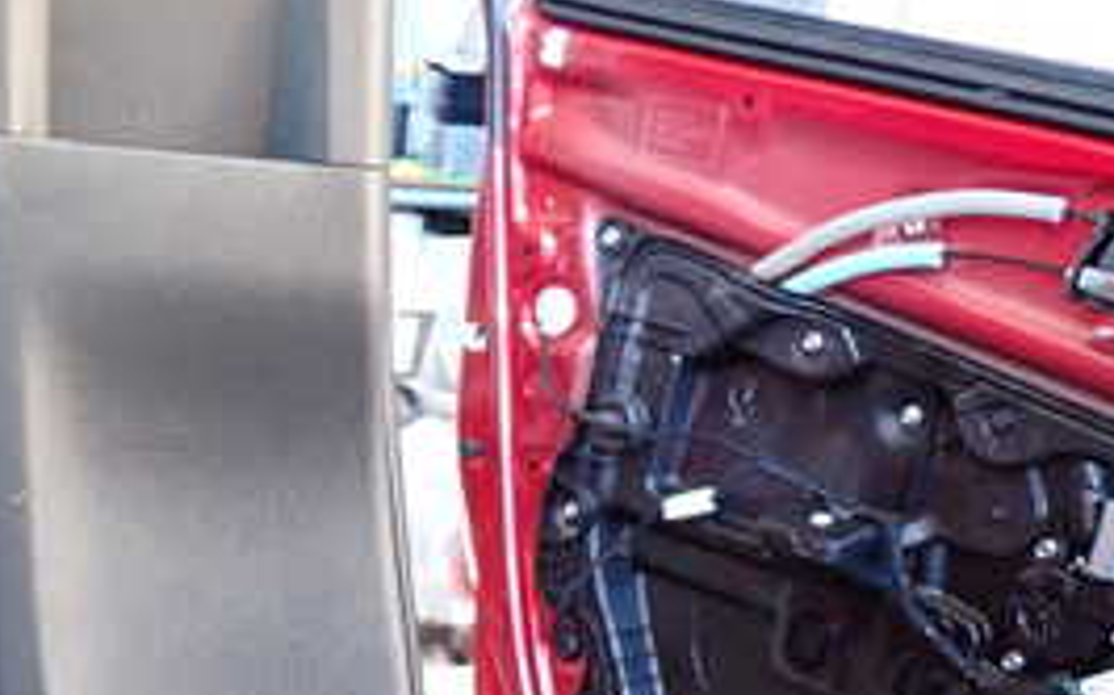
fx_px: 2033
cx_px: 138
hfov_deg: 29.5
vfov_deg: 18.1
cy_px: 896
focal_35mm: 67
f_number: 2.2
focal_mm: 5.05
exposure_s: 1/30
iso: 250
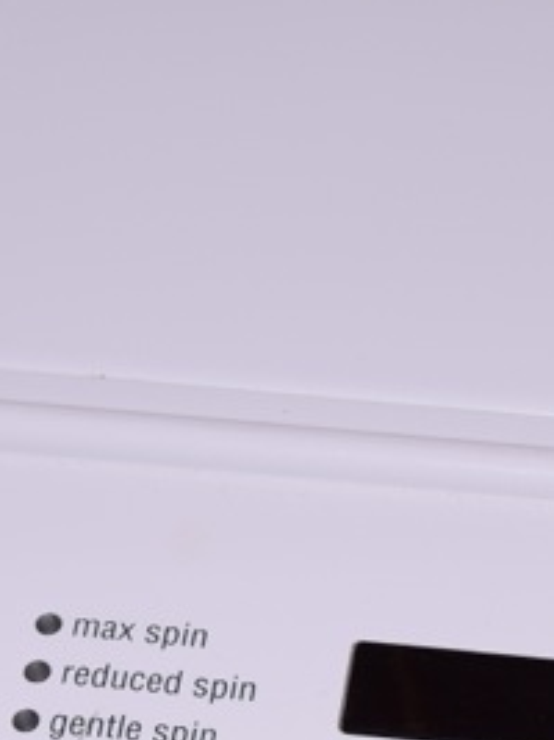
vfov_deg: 12.1
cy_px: 752
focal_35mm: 162
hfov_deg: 9.2
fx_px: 3460
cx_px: 249
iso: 100
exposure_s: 1/60
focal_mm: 30
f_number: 6.3
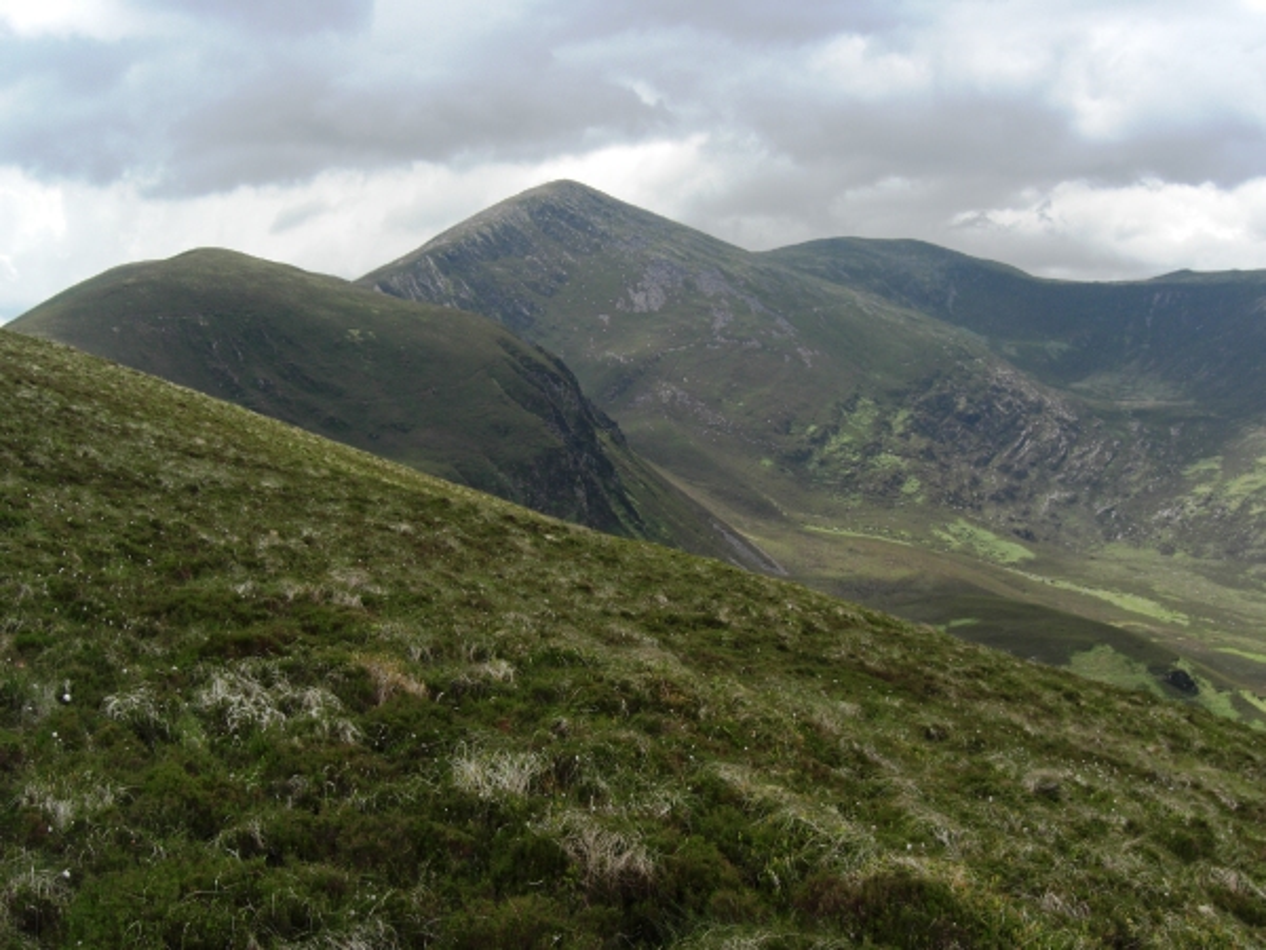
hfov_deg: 49.0
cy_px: 475
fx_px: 1390
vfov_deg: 37.7
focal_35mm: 38
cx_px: 633
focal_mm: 7.9
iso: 80
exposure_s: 1/500
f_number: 4
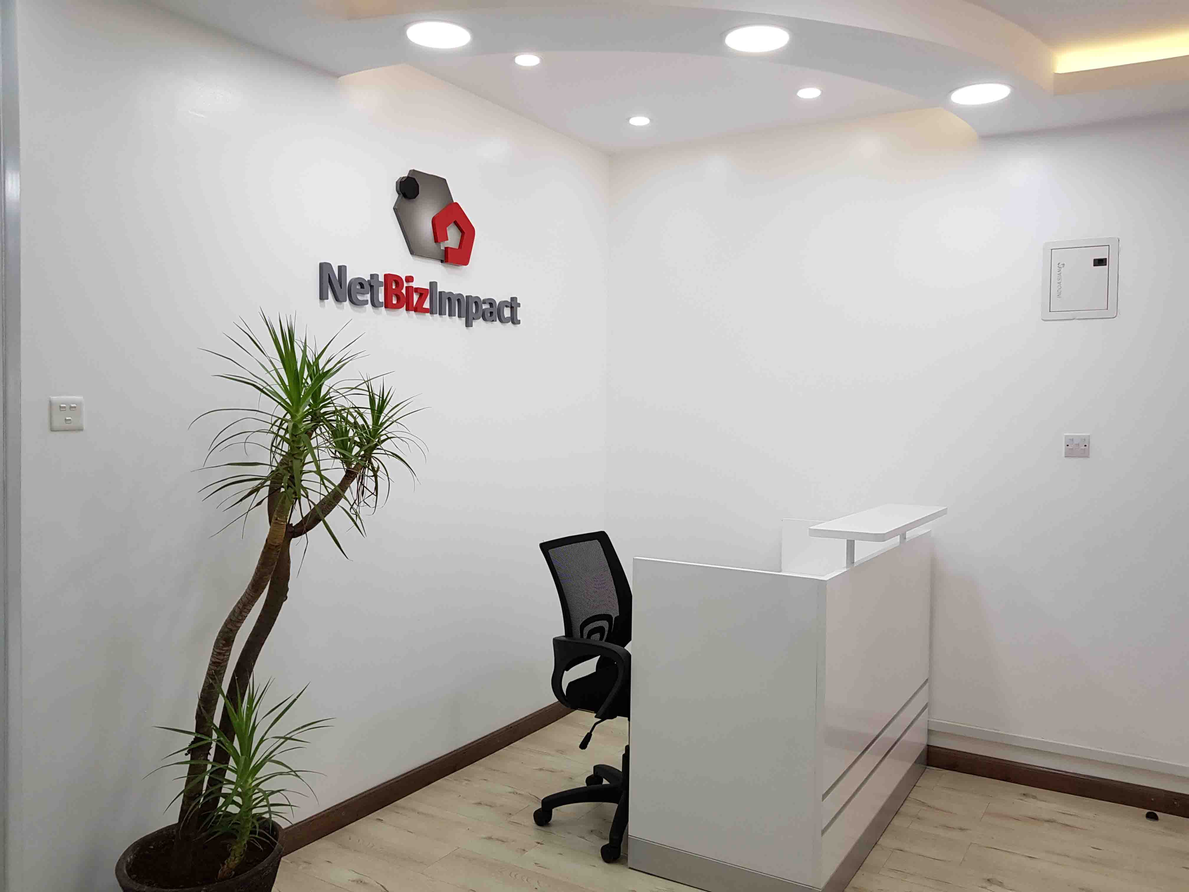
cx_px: 594
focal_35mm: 26
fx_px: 893
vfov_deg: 53.1
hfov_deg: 67.3
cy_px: 446
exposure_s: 1/50
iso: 100
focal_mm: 4.3
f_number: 1.7
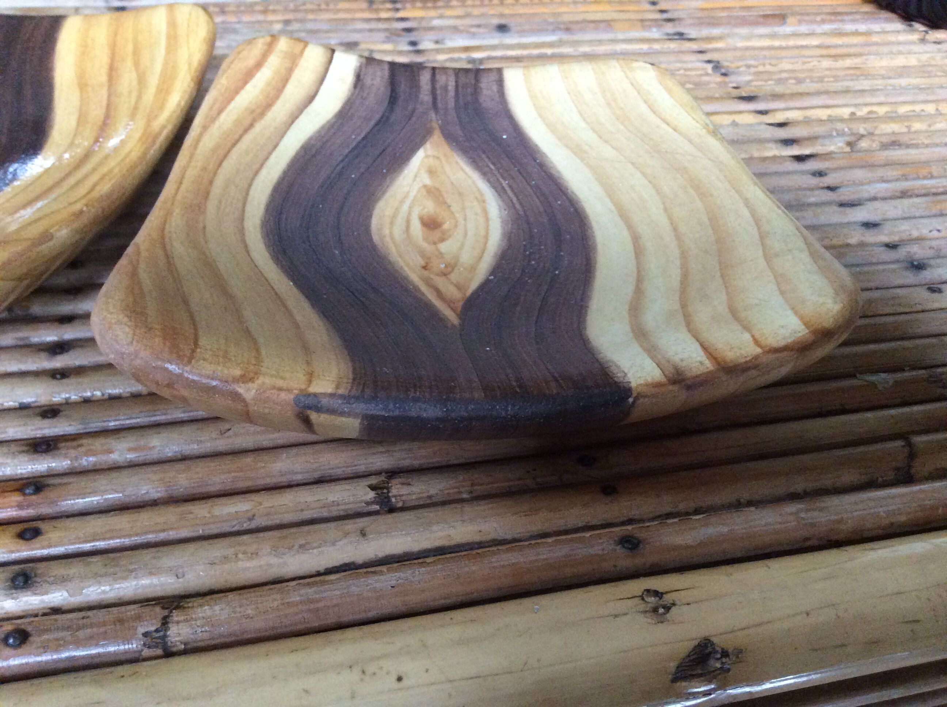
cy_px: 354
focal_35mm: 32
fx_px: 874
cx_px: 474
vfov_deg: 44.1
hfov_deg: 56.9
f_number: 2.4
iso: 250
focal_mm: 3.3
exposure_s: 1/20
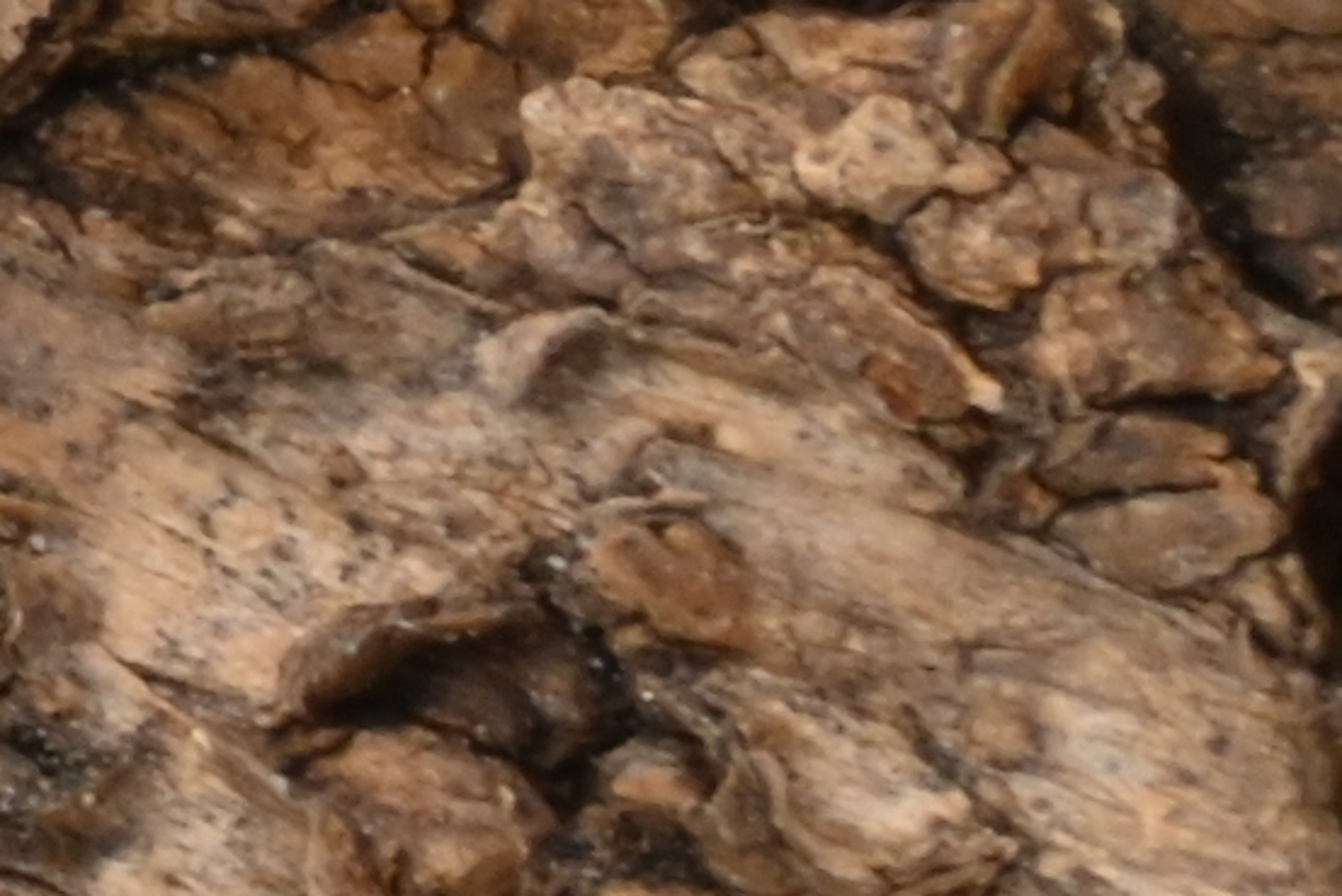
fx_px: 8236
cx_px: -3461
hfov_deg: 7.5
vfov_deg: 6.0
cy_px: -1144
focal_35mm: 221
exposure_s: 1/15
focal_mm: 19.5
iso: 640
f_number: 22
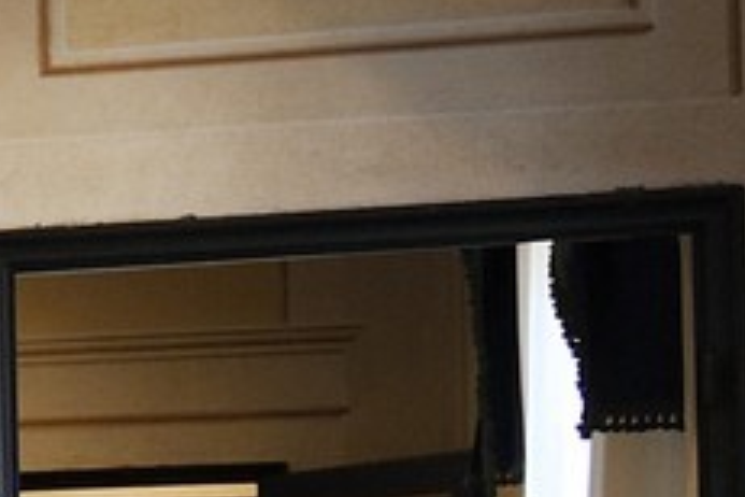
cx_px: -1677
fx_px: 3435
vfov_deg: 8.1
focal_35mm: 166
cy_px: 718
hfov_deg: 9.2
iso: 800
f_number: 7.1
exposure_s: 1/15
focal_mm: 24
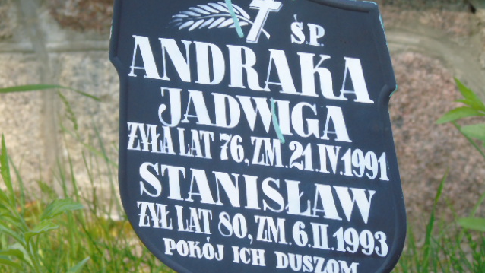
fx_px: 3910
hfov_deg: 7.1
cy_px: 144
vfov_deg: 4.0
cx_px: 242
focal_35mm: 304
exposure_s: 1/125
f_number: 4.9
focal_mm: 50
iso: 250
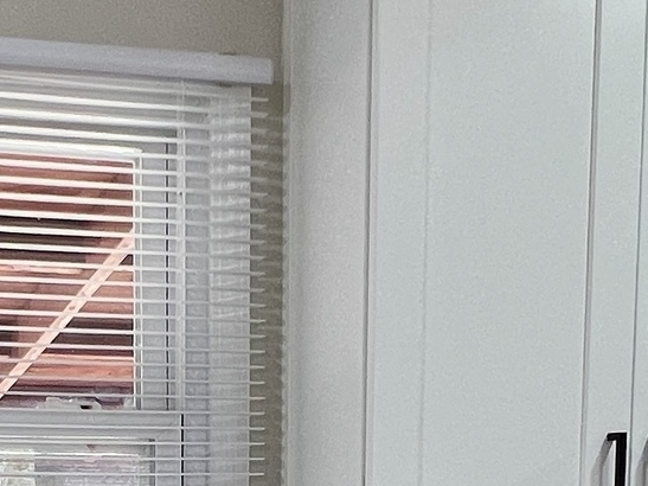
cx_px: 167
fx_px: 1366
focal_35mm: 73
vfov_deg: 18.2
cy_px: 703
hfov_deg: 26.4
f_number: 1.8
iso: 80
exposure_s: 1/120
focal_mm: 1.57
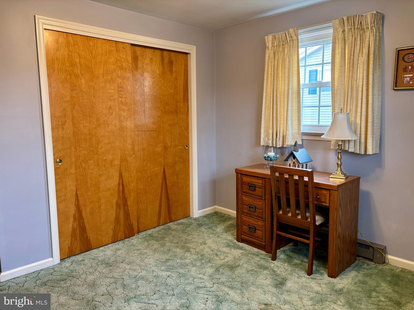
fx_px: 311
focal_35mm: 26
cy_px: 155
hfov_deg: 67.3
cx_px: 207
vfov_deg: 53.1
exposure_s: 1/60
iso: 100
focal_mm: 5.96
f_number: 1.6
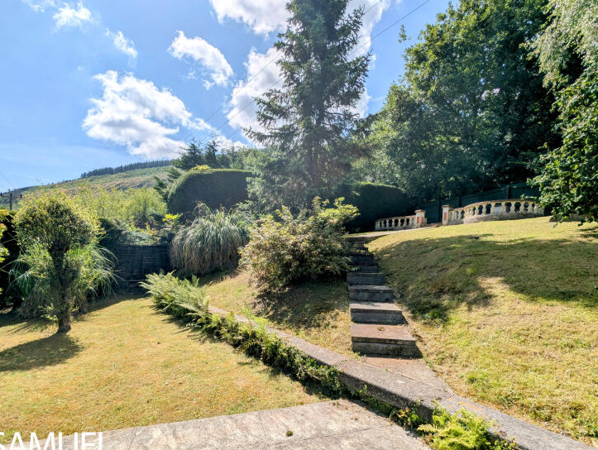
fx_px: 294
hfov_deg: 90.7
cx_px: 270
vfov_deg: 74.3
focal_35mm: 17
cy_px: 261
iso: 39
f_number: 1.95
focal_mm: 2.23
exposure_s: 1/5780
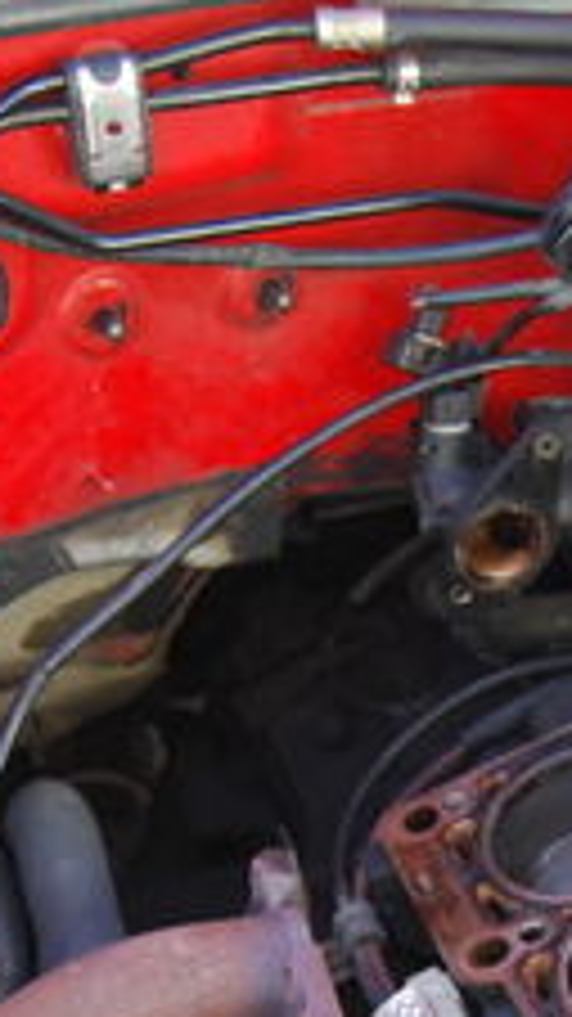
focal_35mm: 89
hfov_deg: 13.3
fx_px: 2402
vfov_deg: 23.3
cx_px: 658
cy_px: 922
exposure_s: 1/60
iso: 200
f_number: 4
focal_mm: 20
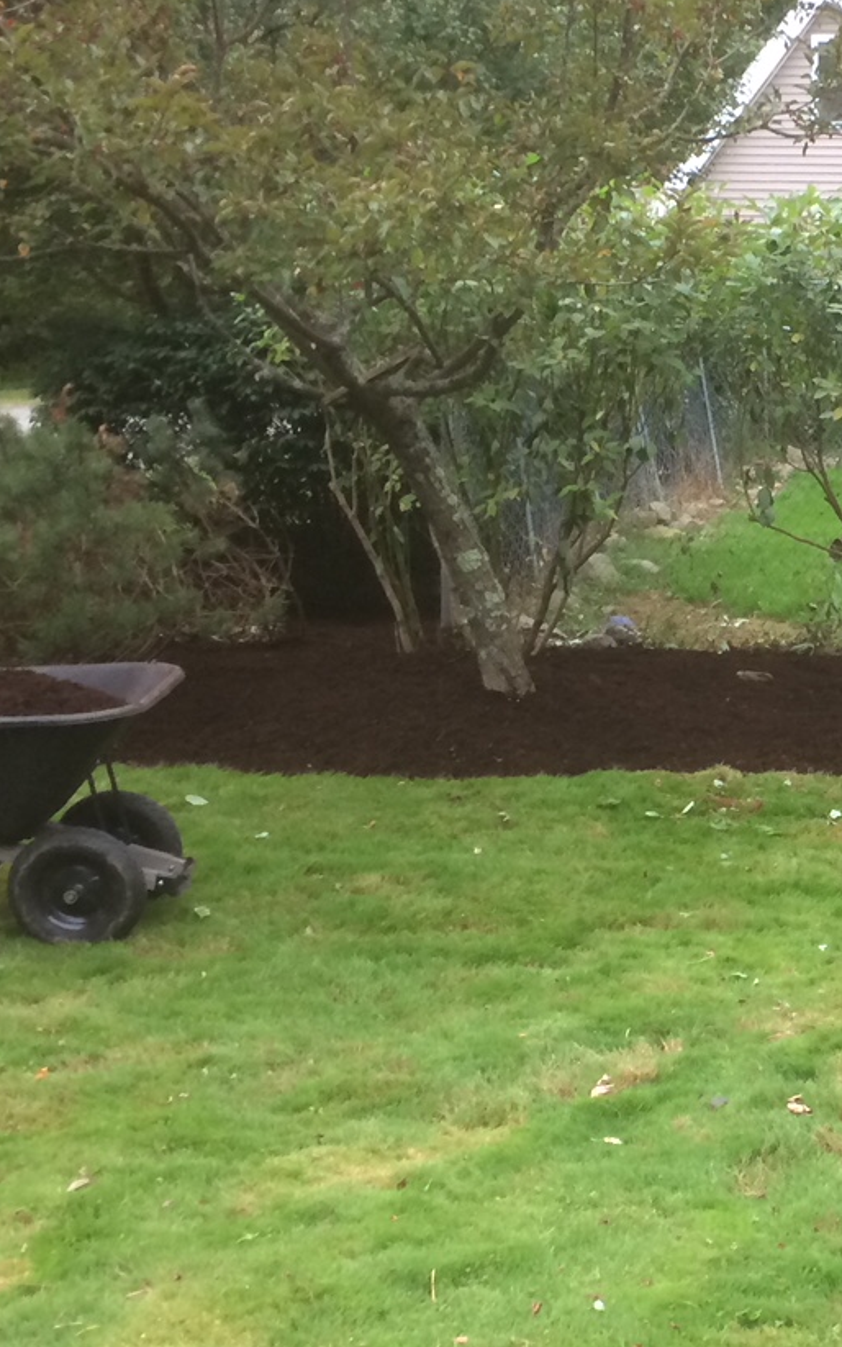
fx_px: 2239
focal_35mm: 61
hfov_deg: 20.0
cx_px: 1004
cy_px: 708
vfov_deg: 33.5
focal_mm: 4.15
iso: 64
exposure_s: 1/30
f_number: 2.2
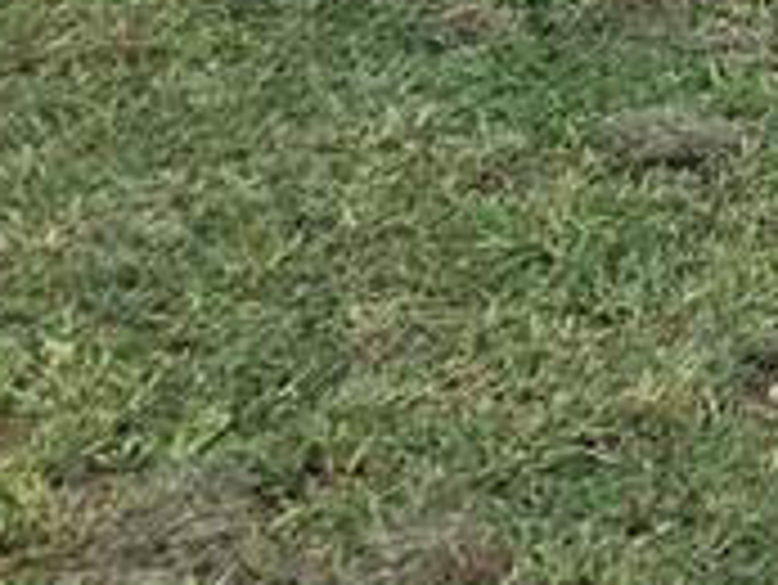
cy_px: -1076
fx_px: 3823
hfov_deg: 10.0
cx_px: 1916
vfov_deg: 7.8
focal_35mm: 170
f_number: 1.7
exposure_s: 1/394
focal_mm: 6.3
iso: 12
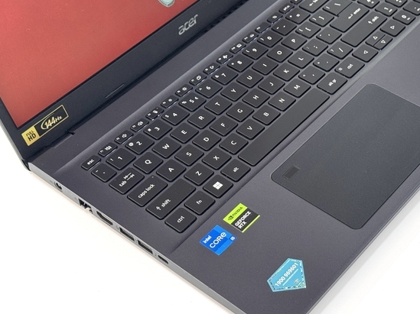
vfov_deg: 21.0
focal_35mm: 70
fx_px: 849
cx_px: 286
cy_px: 126
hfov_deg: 27.6
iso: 100
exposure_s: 1/100
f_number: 1.78
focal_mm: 6.76
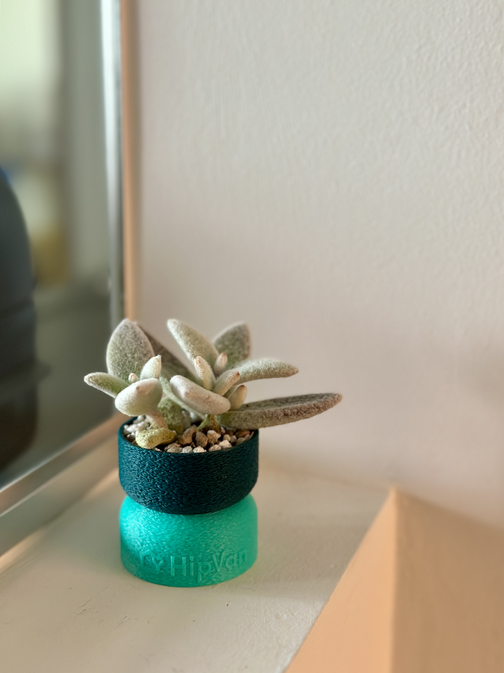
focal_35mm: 48
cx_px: 252
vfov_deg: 39.7
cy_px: 336
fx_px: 932
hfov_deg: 30.3
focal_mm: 6.86
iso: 400
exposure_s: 1/47
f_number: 1.78
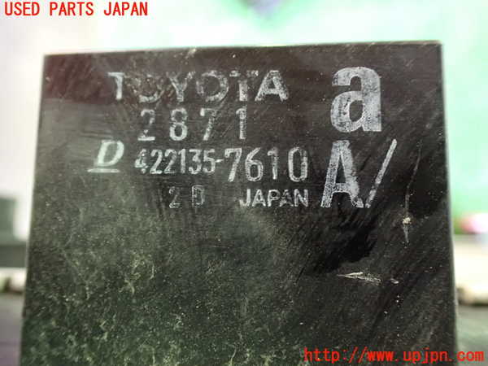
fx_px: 423
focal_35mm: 30
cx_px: 244
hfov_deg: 60.0
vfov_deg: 46.8
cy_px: 183
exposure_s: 1/15
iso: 1600
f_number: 2.3
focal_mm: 5.4
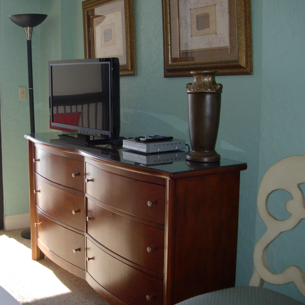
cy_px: 142
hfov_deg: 32.9
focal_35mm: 51
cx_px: 86
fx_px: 508
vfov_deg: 33.4
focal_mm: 7.8
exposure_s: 1/186
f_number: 2.8
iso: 79
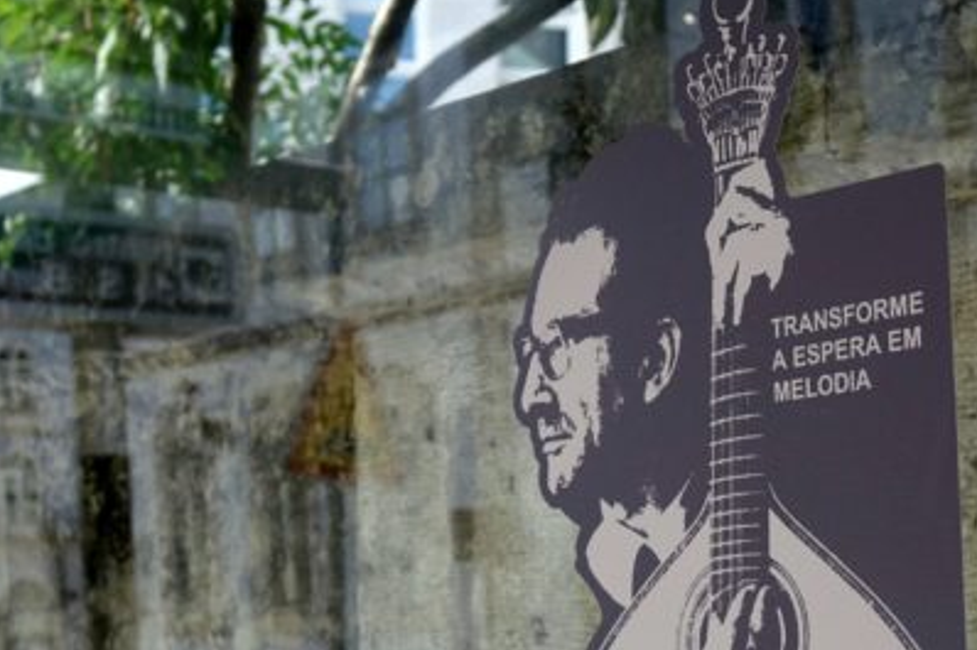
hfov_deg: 29.8
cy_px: 535
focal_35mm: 67
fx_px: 1817
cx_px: 663
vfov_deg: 20.0
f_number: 3.5
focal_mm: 13.65
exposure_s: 1/200
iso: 125
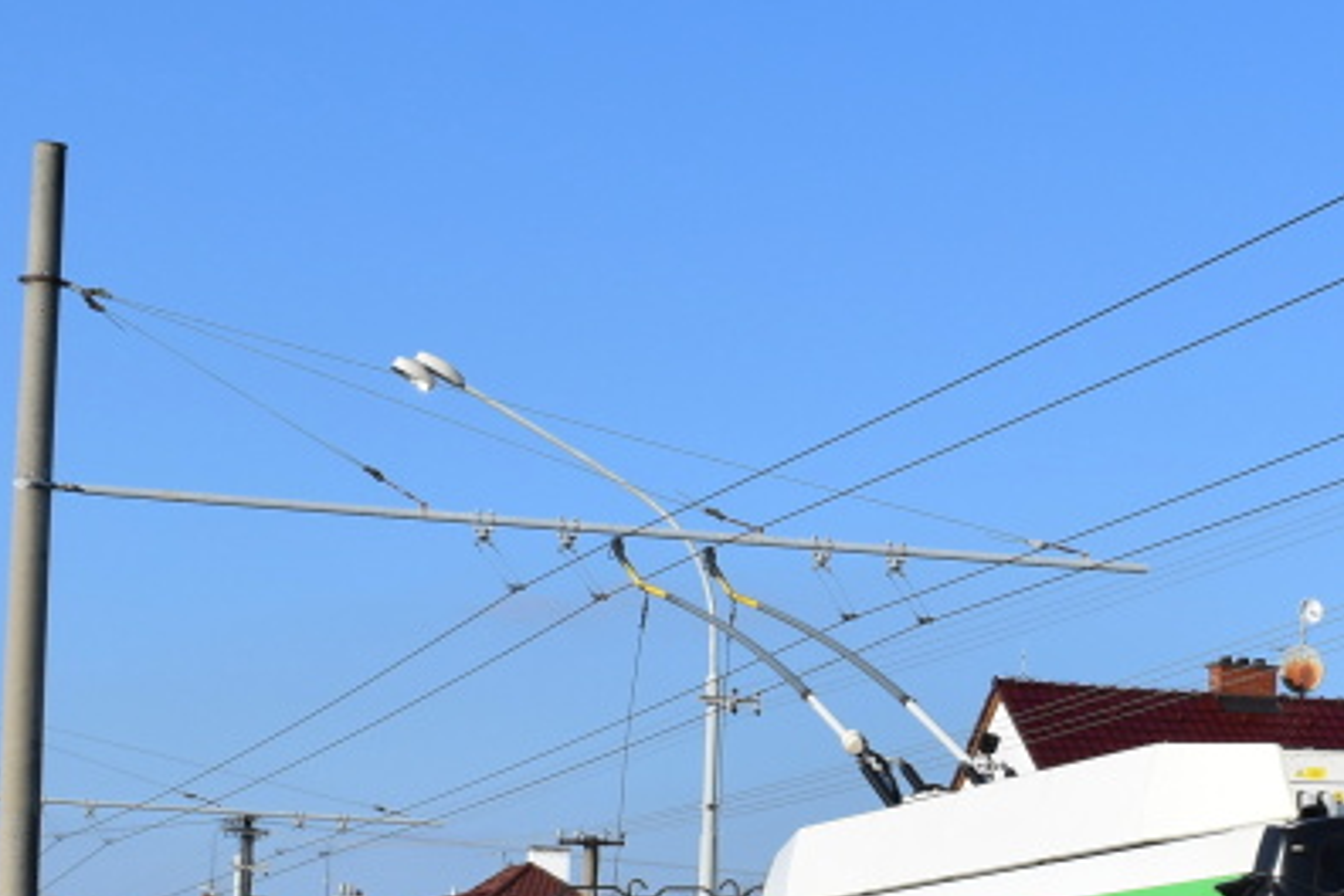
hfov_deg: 22.2
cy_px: 803
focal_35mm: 89
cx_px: 1225
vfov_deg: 15.1
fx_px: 3333
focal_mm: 23
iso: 200
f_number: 10
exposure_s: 1/400
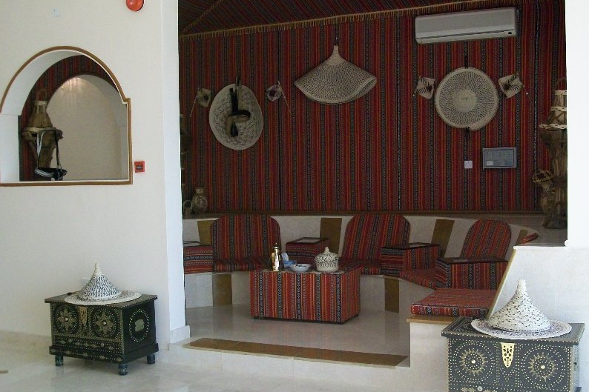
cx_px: 296
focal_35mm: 44
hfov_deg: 44.5
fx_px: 720
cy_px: 205
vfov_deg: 30.5
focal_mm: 7.6
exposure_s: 1/160
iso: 311
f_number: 3.1
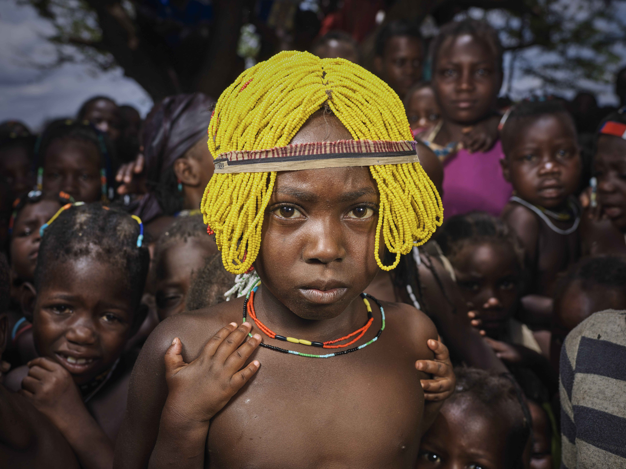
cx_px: 313
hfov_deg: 47.9
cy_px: 234
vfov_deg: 36.8
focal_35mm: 39
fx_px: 705
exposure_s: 1/750
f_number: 6.8
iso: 100
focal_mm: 50
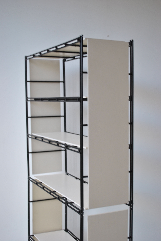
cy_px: 120
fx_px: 341
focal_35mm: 51
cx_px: 80
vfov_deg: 38.8
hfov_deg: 26.6
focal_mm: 34
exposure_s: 1/30
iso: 200
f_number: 5
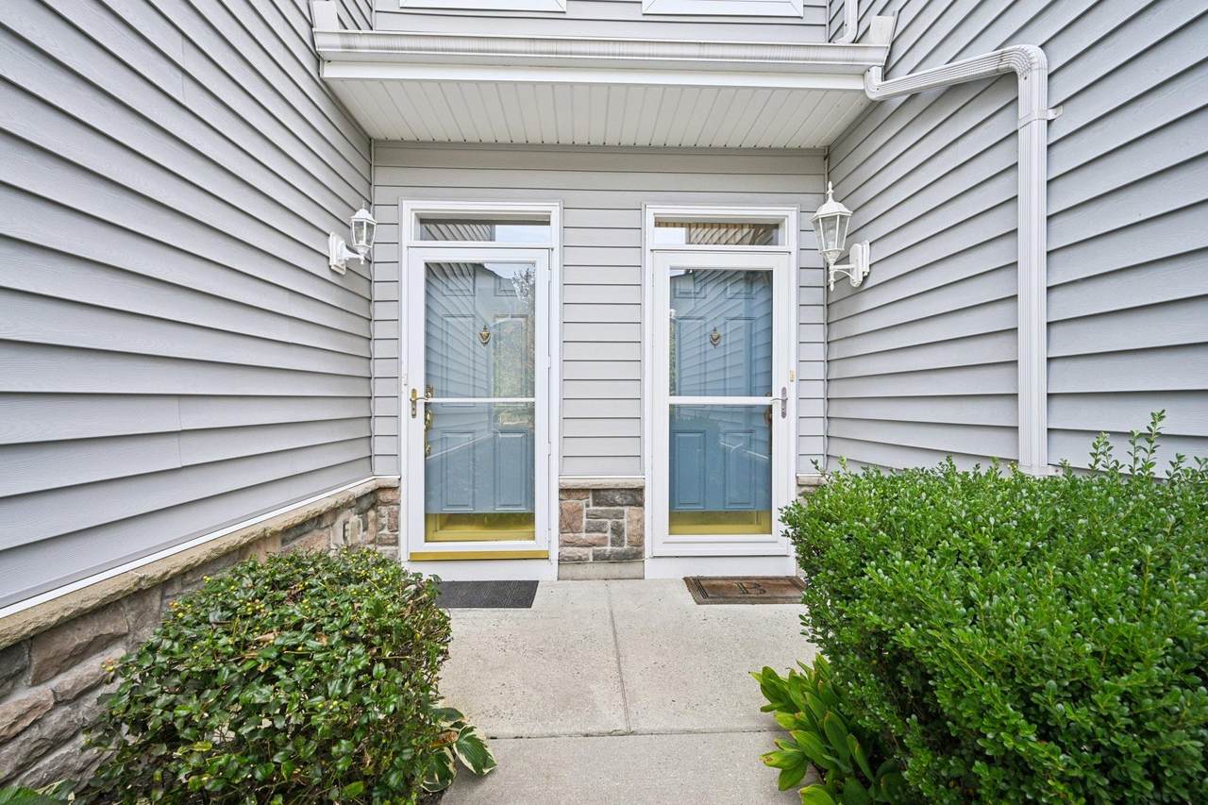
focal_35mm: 16
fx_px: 537
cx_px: 604
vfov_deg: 73.7
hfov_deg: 96.7
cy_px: 402
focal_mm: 16
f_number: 8
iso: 400
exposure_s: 1/125
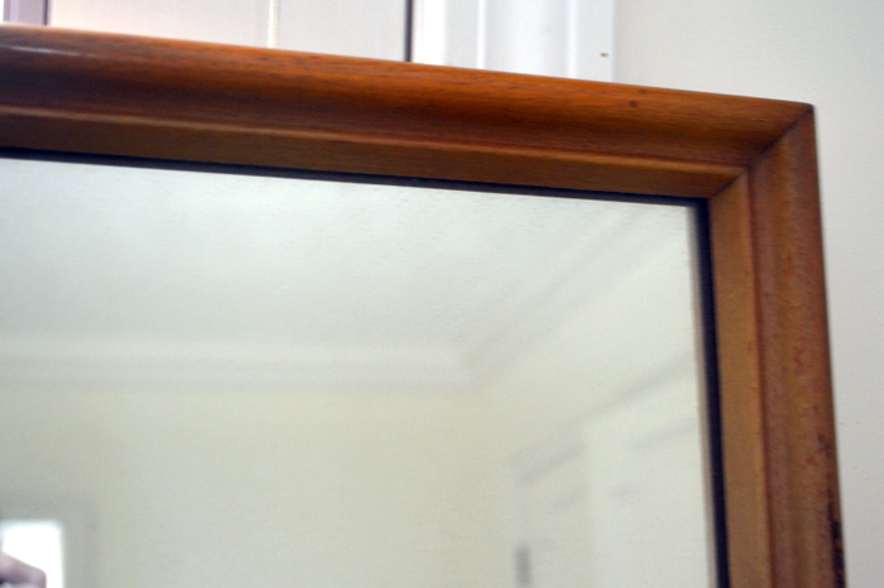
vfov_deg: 21.5
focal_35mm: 63
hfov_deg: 31.9
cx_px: 442
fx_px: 1546
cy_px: 294
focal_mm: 42
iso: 400
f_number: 5.3
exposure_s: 1/15
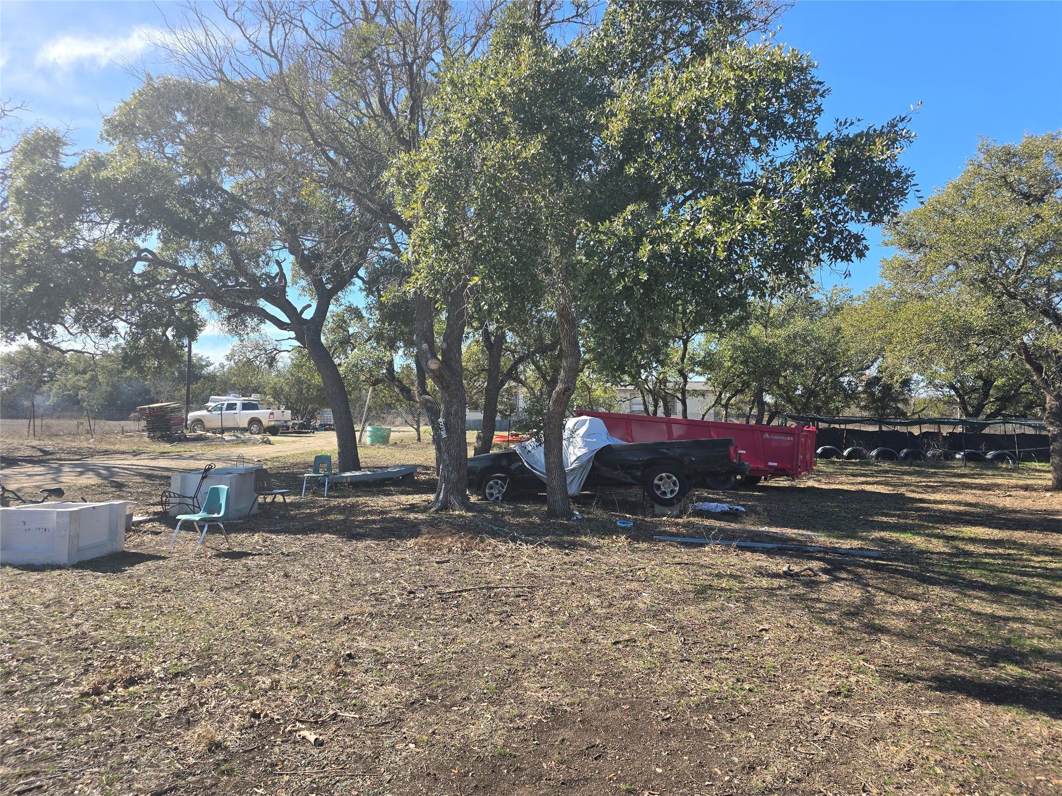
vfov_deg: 58.9
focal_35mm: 23
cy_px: 398
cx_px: 531
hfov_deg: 73.9
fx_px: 706
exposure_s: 1/419
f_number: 1.7
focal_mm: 6.3
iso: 12
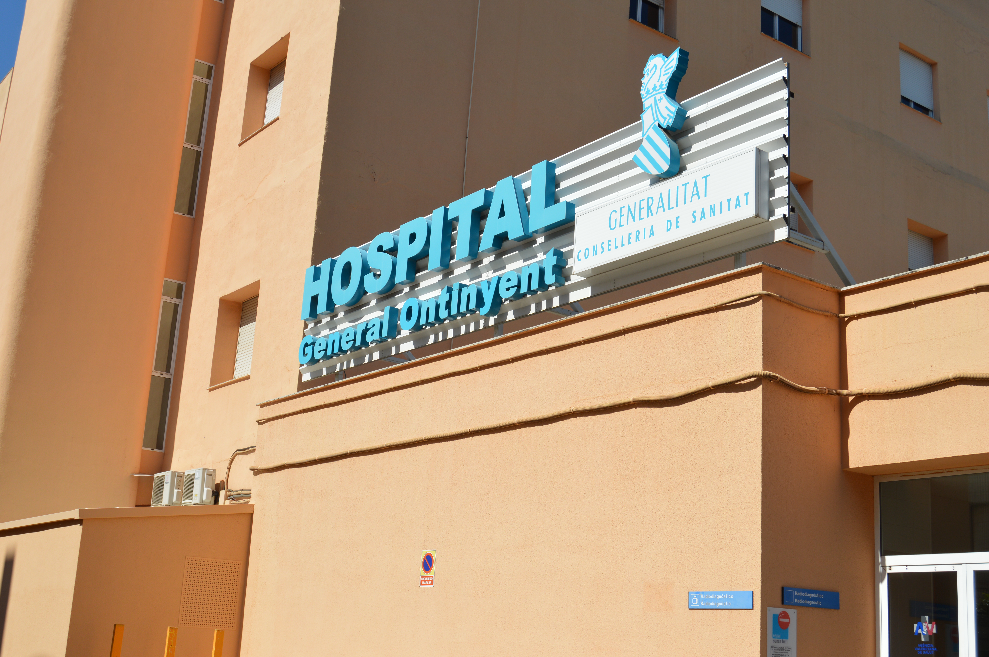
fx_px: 1153
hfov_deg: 46.4
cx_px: 494
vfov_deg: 31.8
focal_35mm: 42
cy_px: 328
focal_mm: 28
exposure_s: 1/400
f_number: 10
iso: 100
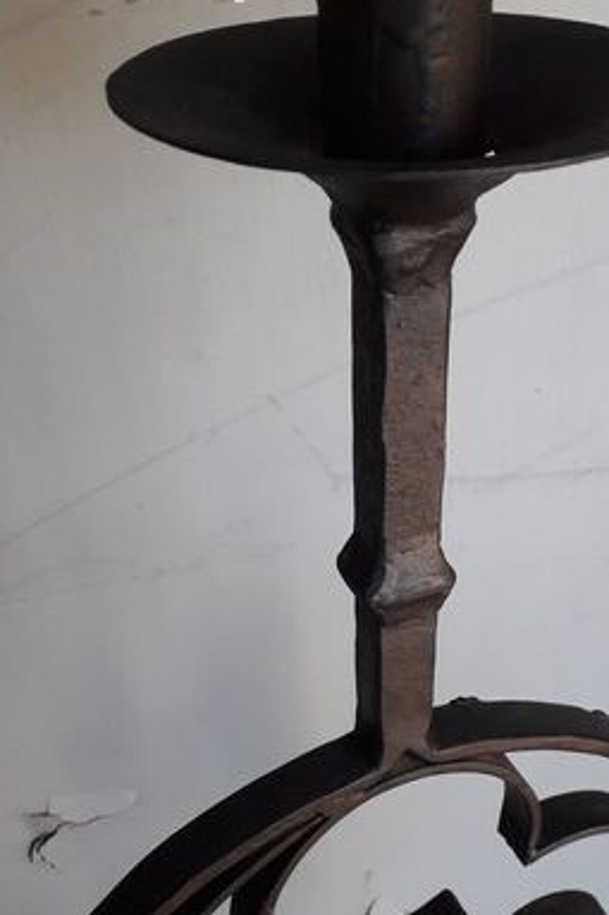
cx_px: 327
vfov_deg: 43.6
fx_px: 1117
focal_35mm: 44
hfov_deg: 30.5
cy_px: 643
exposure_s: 1/100
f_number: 1.9
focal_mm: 3.6
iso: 64
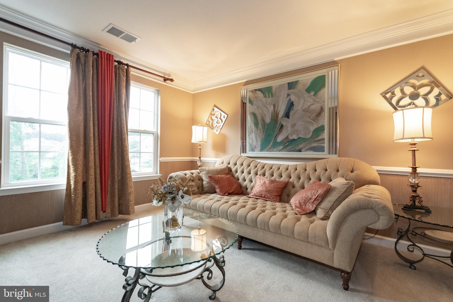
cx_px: 226
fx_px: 189
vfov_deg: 77.3
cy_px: 151
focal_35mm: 15
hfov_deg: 100.4
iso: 2000
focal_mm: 10
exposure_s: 1/160
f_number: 4
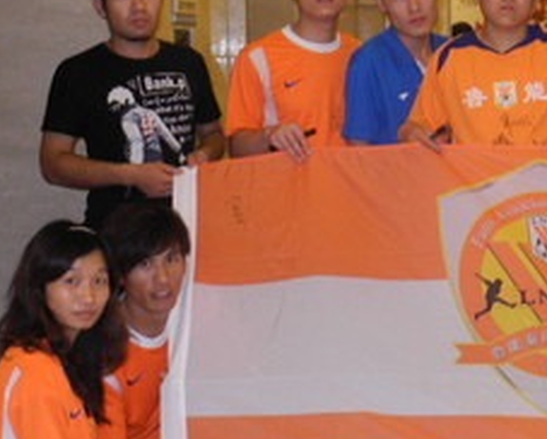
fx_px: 1248
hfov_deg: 23.6
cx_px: 552
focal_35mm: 77
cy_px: 233
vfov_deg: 19.9
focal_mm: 6
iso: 200
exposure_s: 1/30
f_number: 2.8
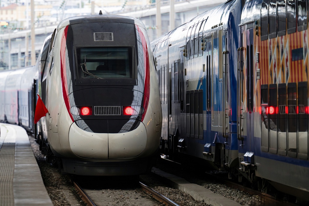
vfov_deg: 3.8
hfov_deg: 5.7
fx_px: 3089
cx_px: 154
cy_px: 103
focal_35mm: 360
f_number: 5.6
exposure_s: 1/200
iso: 800
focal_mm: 360
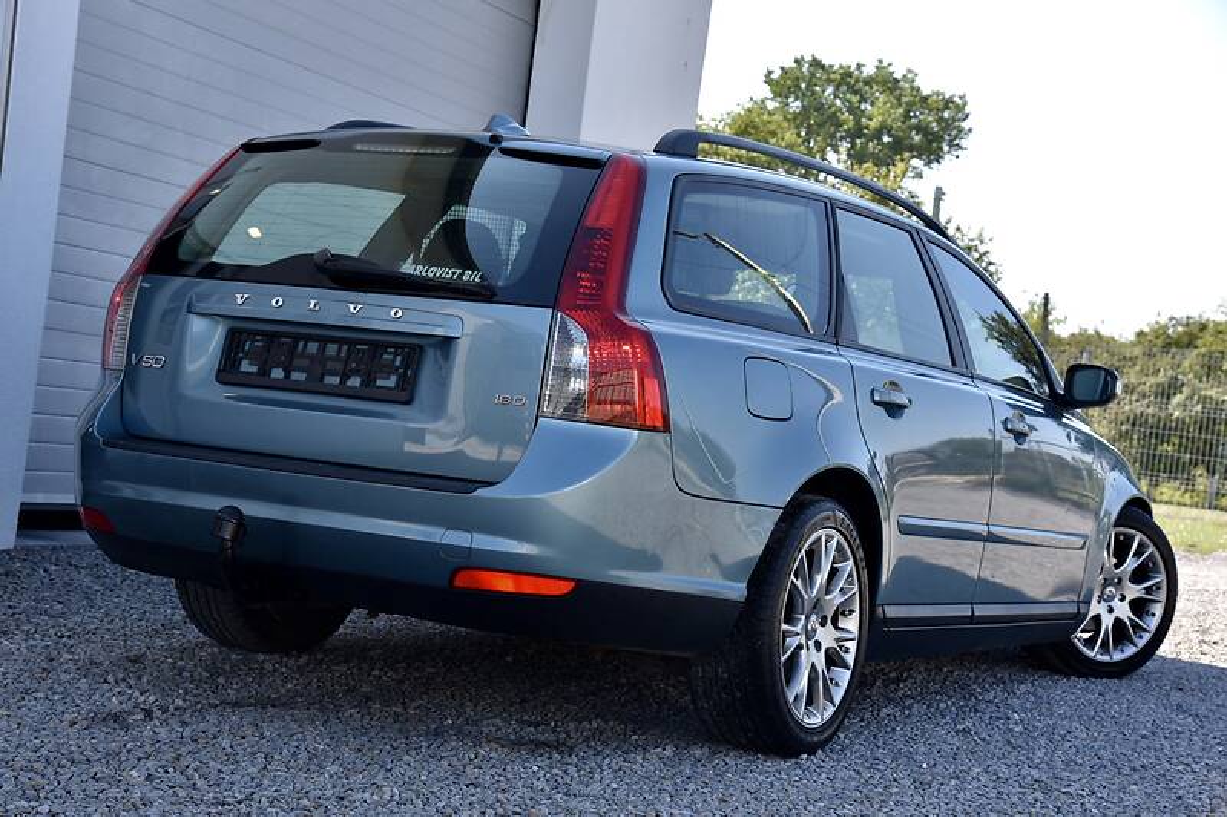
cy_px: 408
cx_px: 614
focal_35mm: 55
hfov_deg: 36.3
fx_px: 1874
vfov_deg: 24.6
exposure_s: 1/250
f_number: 8
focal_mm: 55
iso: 320
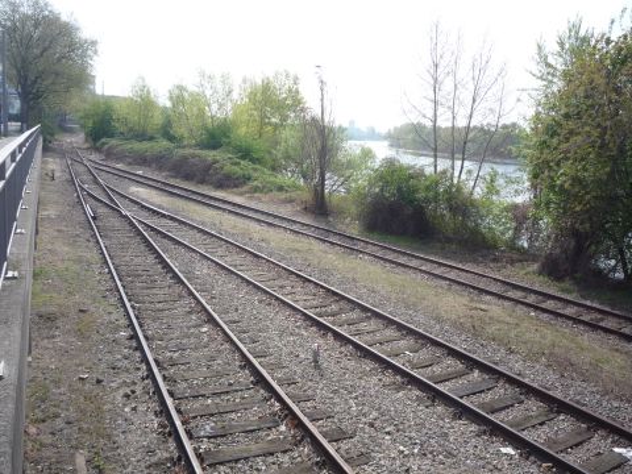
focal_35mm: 32
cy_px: 237
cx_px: 316
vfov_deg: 44.2
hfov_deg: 56.8
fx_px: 584
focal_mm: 5.2
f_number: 4.5
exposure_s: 1/400
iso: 100
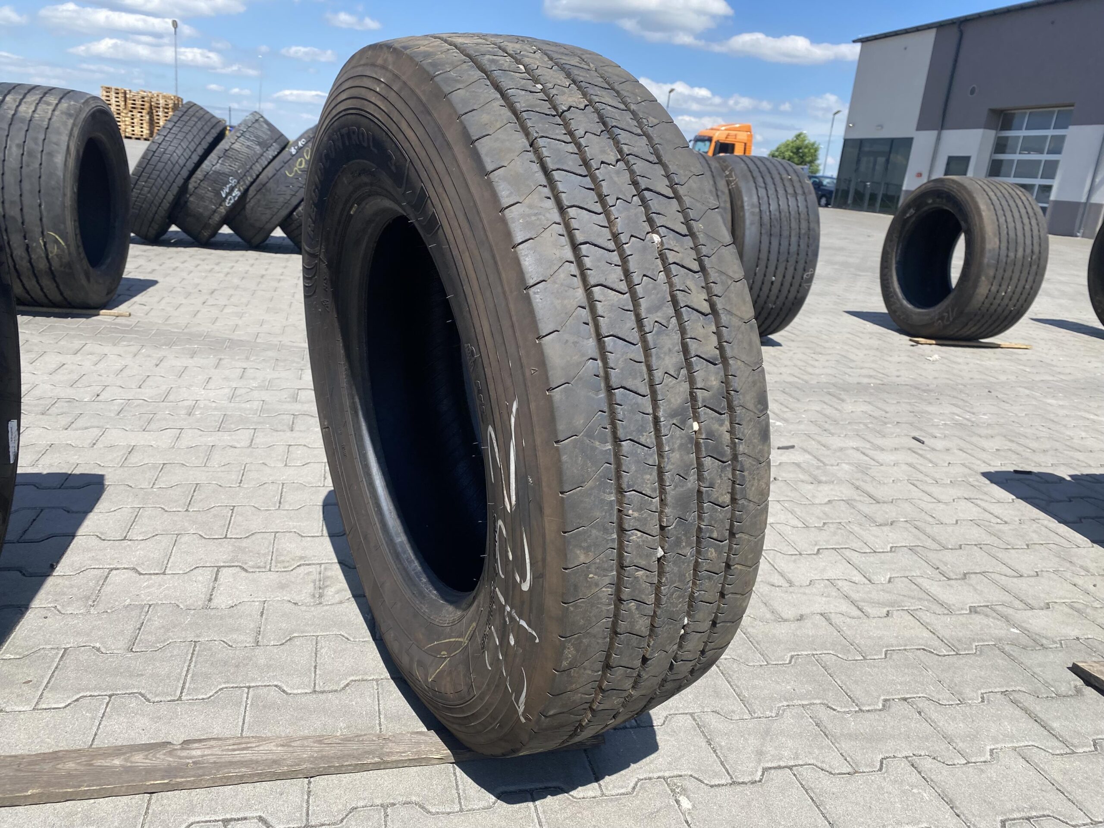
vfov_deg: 53.1
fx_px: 829
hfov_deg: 67.3
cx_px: 552
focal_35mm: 26
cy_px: 414
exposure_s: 1/2141
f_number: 1.8
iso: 32
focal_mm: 4.25
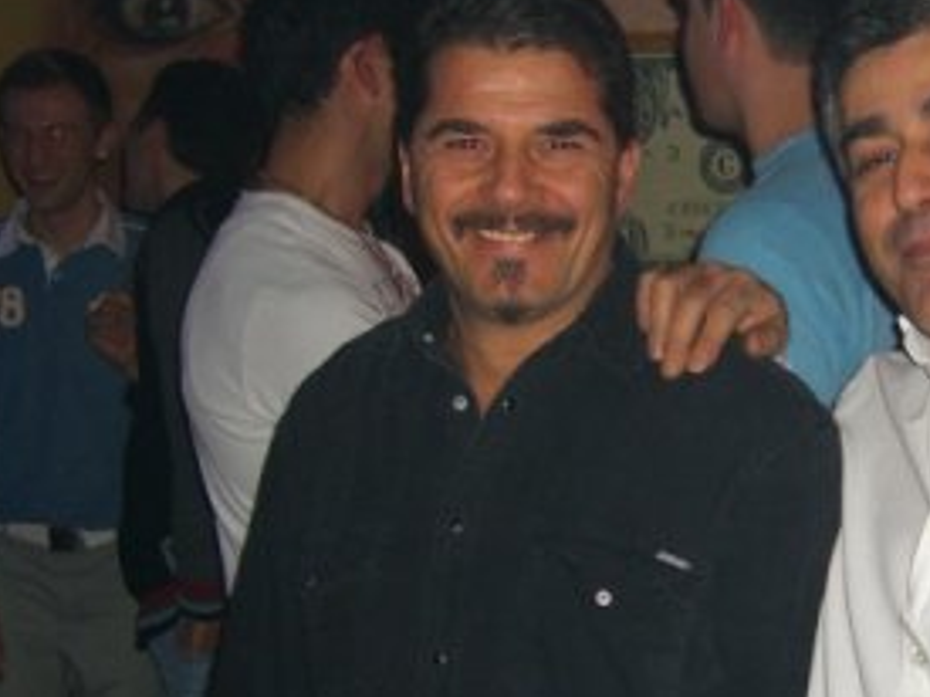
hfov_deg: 23.0
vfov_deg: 17.7
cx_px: 829
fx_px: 2229
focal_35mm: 83
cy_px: 504
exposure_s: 1/60
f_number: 2.8
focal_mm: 7.9
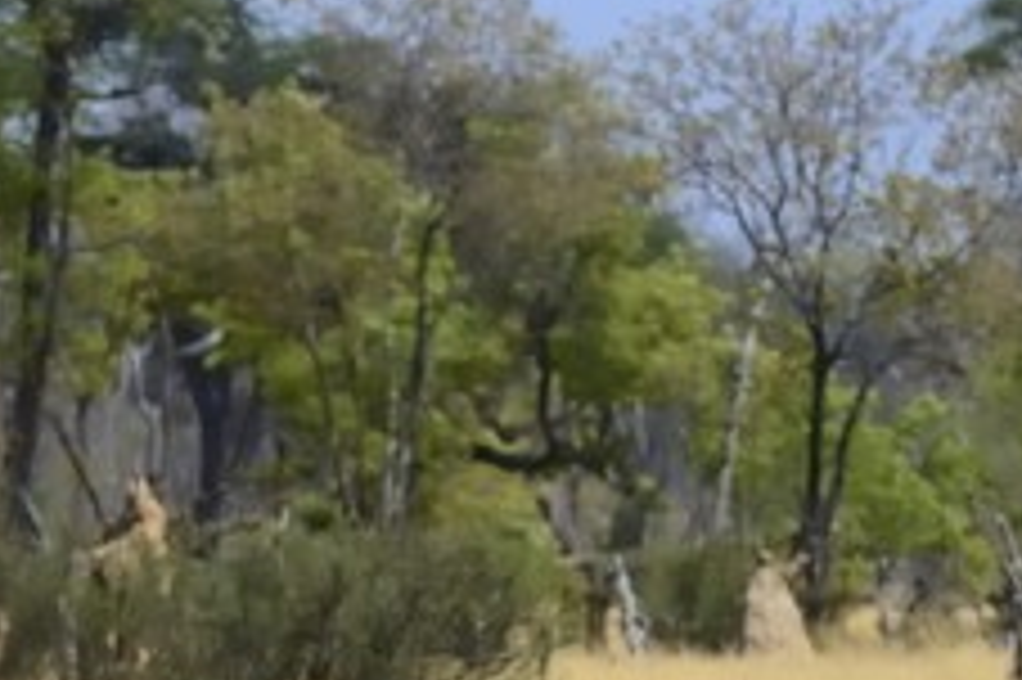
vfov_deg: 2.6
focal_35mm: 518
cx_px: 473
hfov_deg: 4.0
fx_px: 14694
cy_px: 558
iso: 400
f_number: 8
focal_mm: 280
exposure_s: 1/1250
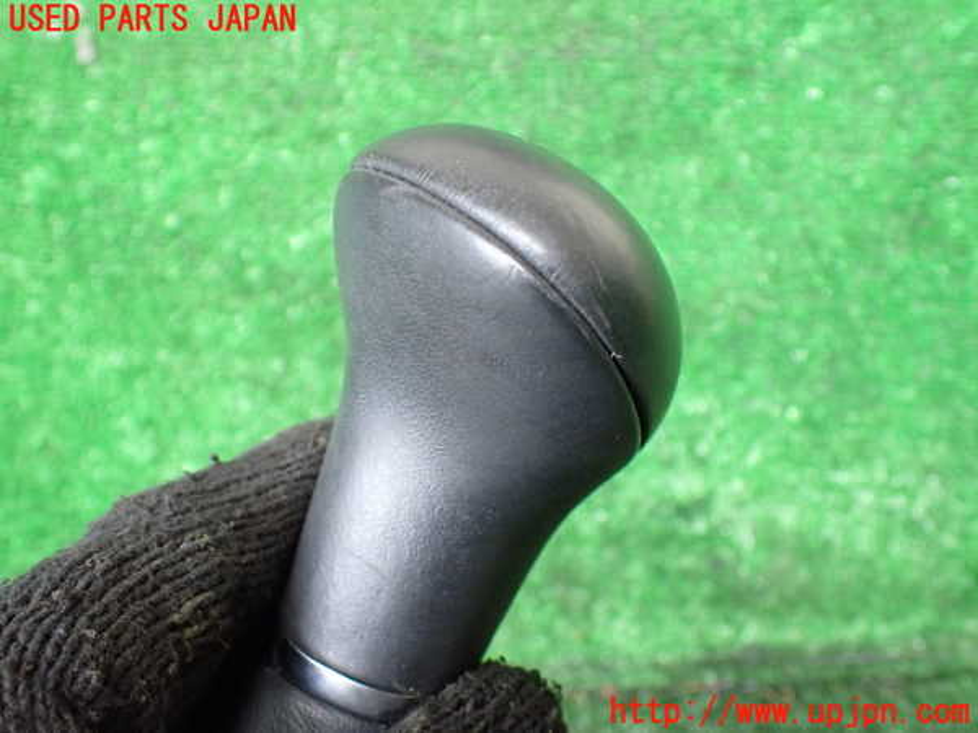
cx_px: 489
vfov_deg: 46.8
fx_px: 848
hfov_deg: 60.0
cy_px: 366
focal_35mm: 30
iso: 500
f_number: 2.3
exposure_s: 1/125
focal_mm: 5.4
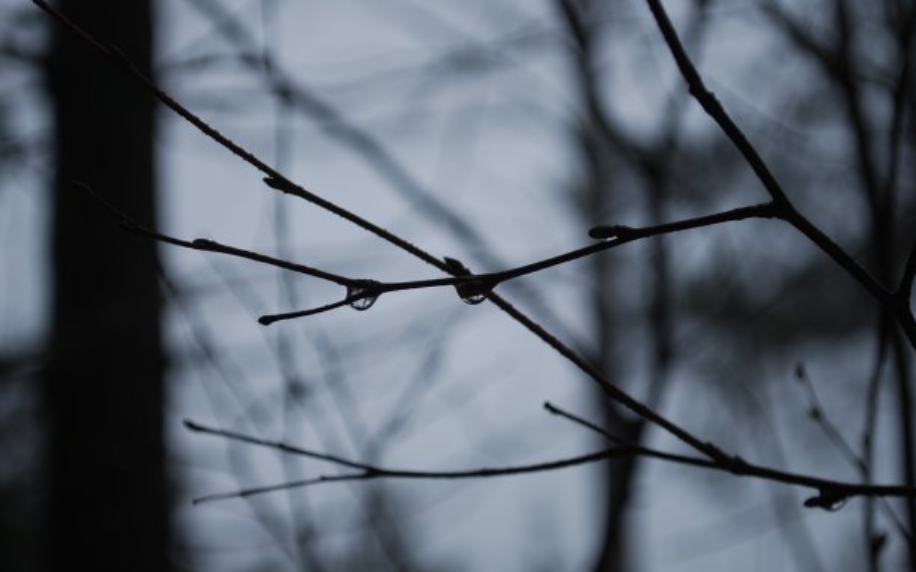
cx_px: 458
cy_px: 302
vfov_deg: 15.4
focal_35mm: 85
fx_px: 2109
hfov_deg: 24.5
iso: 110
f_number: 5.6
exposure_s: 1/125
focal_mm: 55
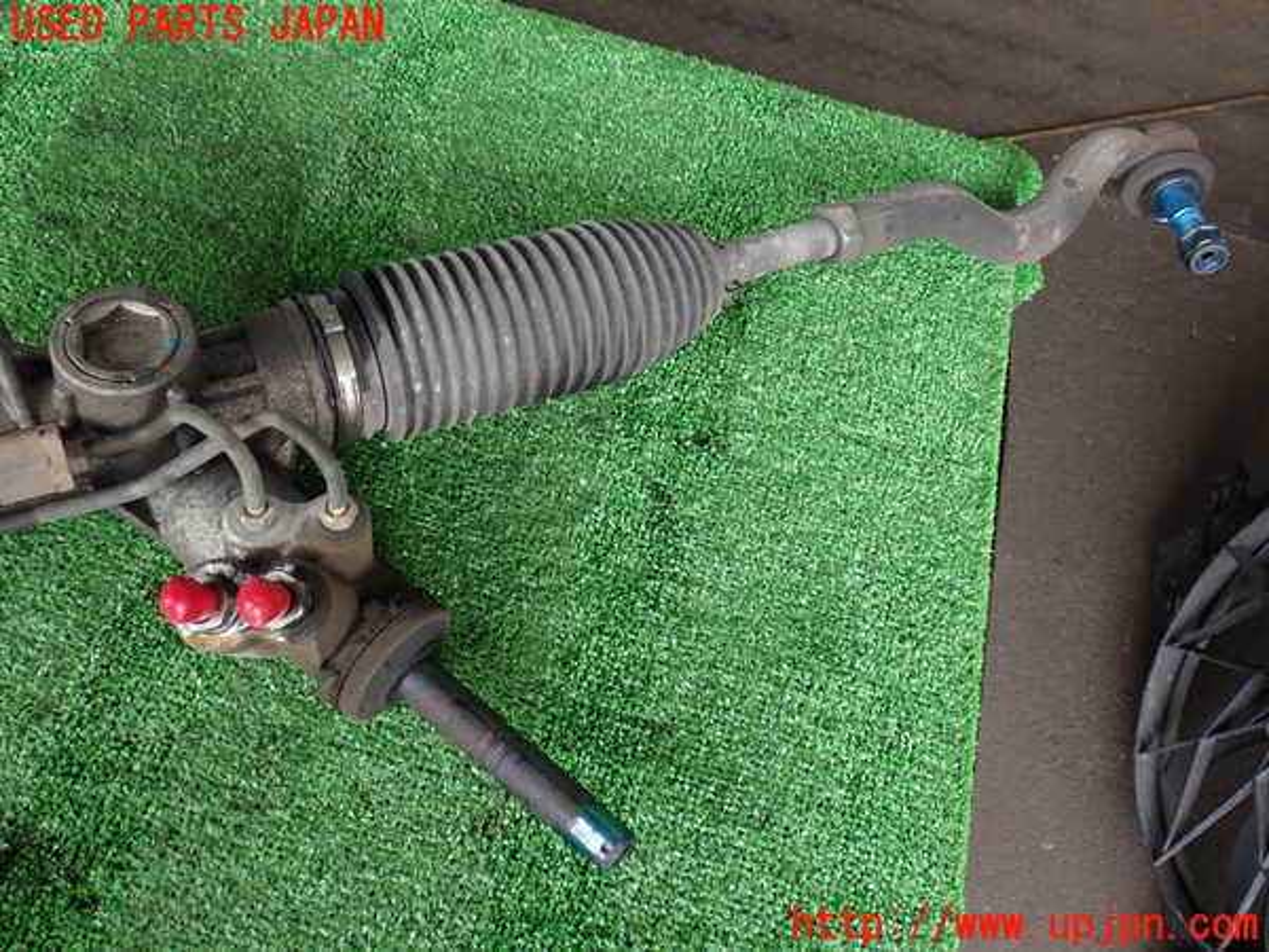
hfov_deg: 49.0
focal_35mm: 38
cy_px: 476
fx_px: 1393
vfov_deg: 37.7
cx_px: 634
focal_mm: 6.83
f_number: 2.7
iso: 125
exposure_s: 1/80
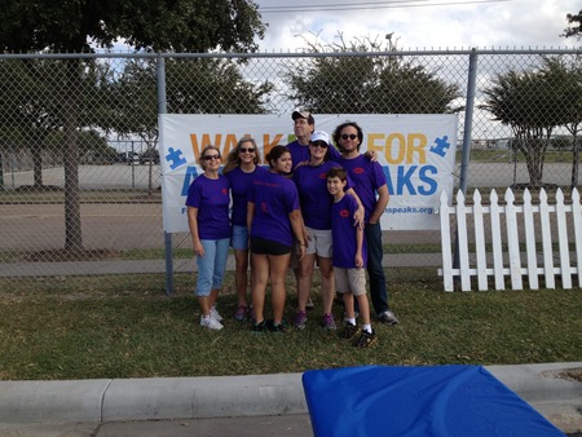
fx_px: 589
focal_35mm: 35
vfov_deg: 40.7
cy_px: 218
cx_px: 291
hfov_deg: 52.6
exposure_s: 1/1062
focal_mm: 4.28
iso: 50
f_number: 2.4
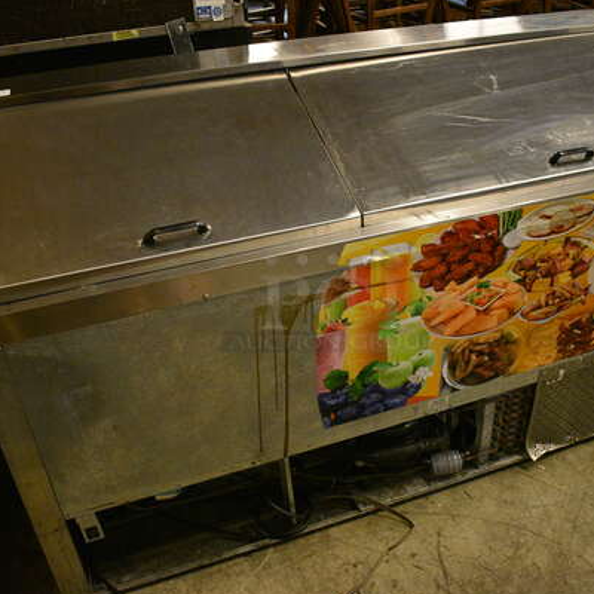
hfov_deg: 47.1
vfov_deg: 47.2
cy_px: 300
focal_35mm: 35
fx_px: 679
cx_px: 333
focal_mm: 18
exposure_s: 1/125
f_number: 3.5
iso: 5000
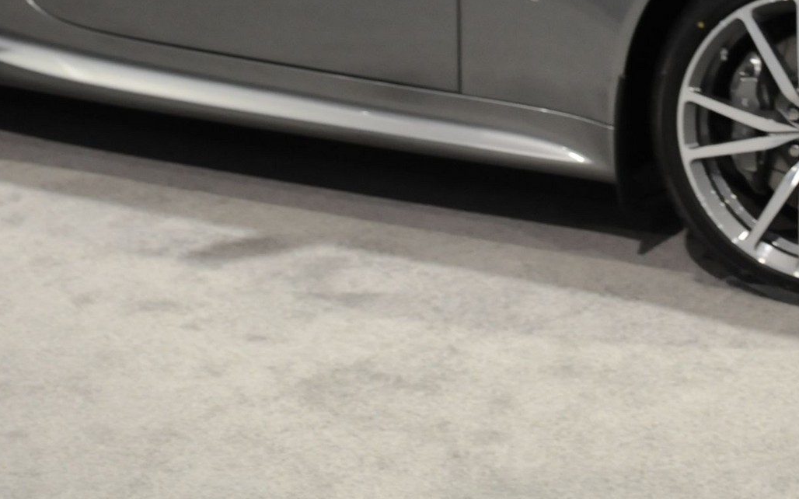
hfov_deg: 20.0
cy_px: -105
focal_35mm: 104
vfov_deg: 12.3
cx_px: 497
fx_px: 2264
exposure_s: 1/20
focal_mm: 28
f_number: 4.5
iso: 800
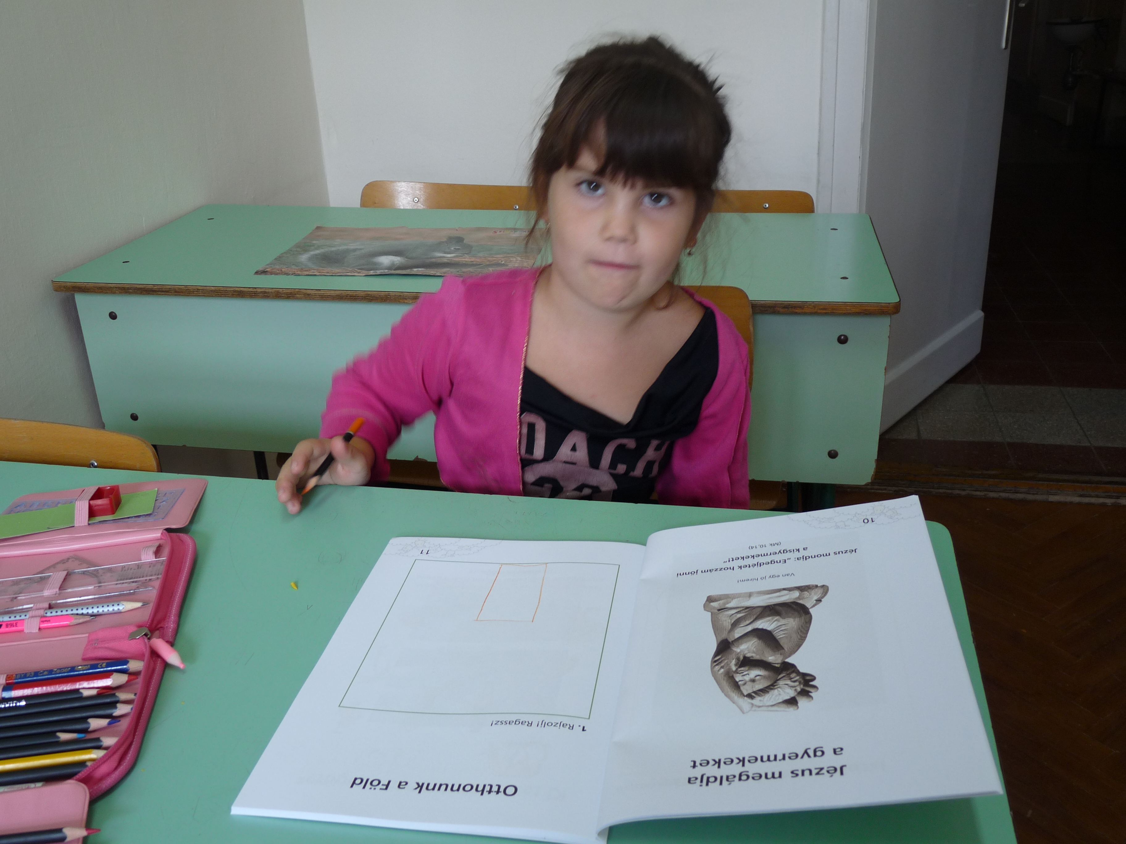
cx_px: 563
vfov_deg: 44.2
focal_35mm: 32
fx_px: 1041
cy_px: 422
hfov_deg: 56.8
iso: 100
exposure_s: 1/30
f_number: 3
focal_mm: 5.6
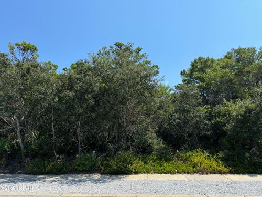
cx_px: 131
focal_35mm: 24
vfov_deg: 56.8
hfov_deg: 71.6
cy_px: 98
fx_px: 182
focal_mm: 6.76
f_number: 1.78
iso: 80
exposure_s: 1/3247
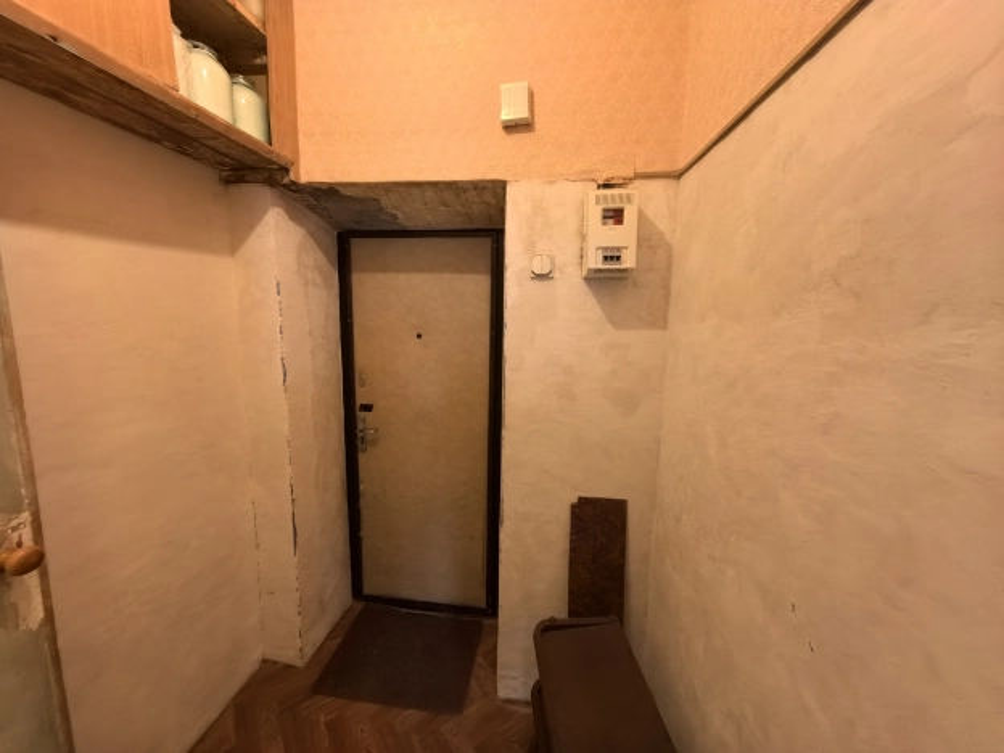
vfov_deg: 89.9
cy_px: 376
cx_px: 502
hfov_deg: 106.2
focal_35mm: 13
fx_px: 377
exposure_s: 1/33.3
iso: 500
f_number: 2.2
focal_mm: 1.76
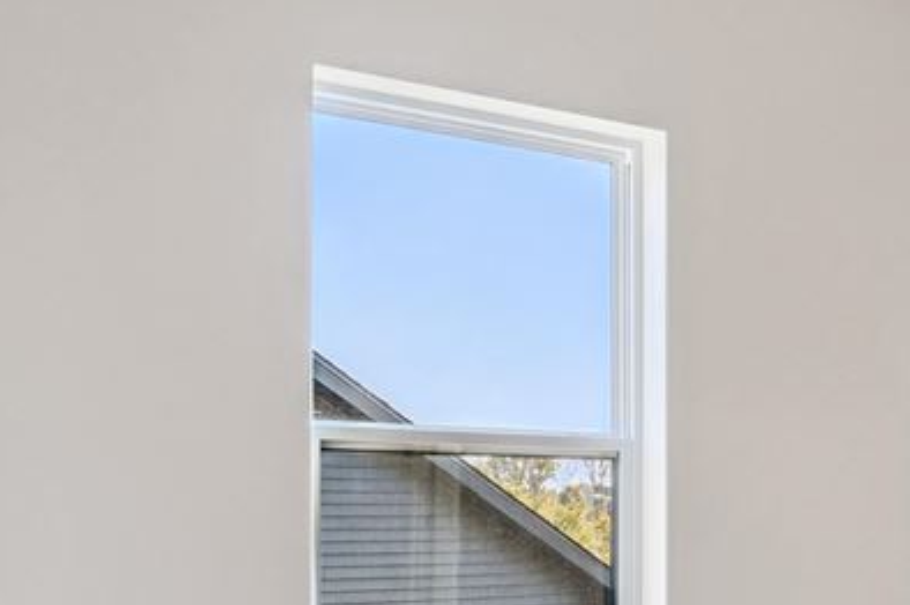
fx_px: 1313
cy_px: 481
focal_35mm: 52
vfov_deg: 25.5
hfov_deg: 36.5
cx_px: 764
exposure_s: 1/80
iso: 640
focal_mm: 16
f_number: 8
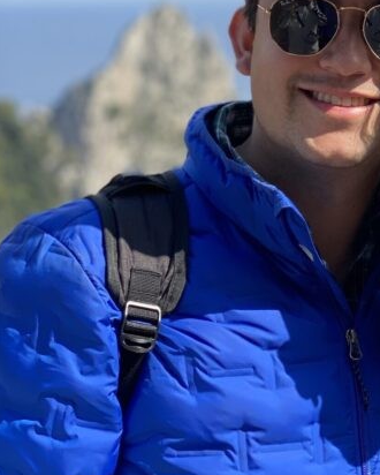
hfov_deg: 12.0
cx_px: 438
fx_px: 1770
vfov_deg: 15.1
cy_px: 60
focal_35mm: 126
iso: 20
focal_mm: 6
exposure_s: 1/959
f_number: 2
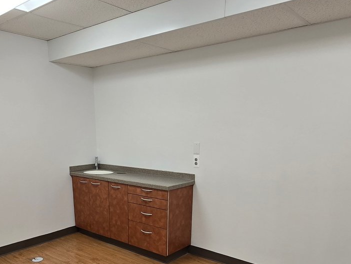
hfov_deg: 62.9
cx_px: 142
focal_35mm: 28
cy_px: 216
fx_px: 284
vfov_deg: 46.8
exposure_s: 1/60
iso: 100
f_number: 2.2
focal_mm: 2.2
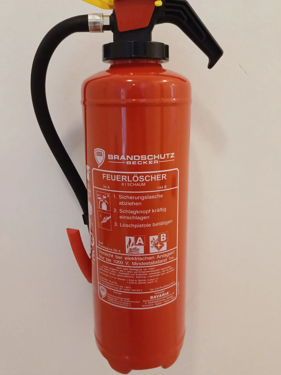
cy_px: 189
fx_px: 314
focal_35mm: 29
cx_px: 137
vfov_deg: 61.7
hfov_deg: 48.2
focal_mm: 4.65
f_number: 1.8
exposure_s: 1/20
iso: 640
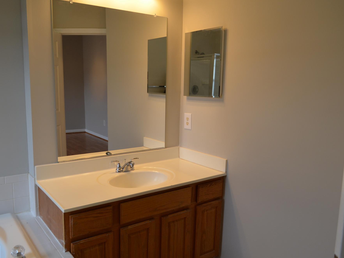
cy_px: 128
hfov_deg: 59.9
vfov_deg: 46.8
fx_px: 298
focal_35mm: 30
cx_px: 156
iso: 400
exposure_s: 1/100
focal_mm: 18
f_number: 5
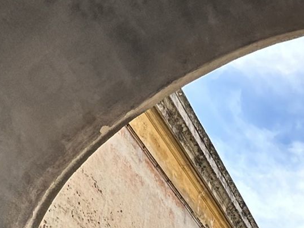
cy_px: 461
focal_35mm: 67
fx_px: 588
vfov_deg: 16.5
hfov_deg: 24.6
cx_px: 413
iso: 50
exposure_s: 1/2212
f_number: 2.2
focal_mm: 2.22
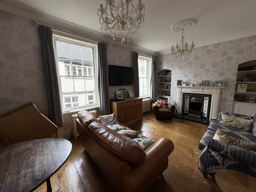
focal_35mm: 14
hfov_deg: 102.1
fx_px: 104
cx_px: 128
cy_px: 96
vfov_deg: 85.7
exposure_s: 1/100
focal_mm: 2.22
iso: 250
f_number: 2.2
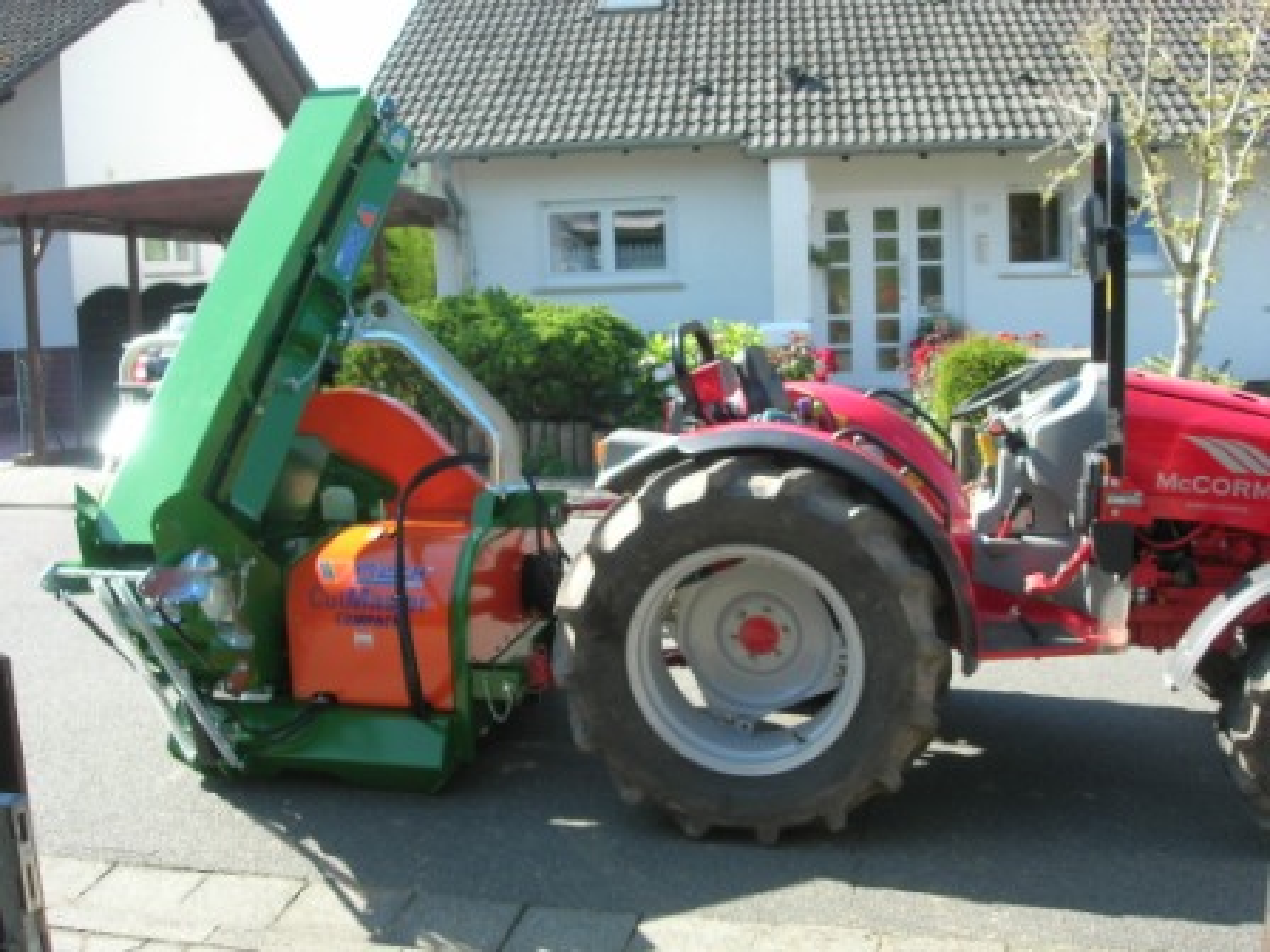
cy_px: 476
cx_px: 635
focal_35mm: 38
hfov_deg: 49.0
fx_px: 1394
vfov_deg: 37.7
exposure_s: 1/120
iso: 64
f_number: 4.8
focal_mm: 7.8
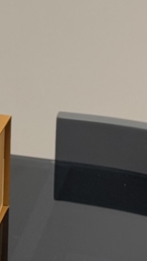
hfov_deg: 5.7
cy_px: -34
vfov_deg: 10.3
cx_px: -187
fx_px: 1433
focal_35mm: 207
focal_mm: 6.76
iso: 80
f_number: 1.78
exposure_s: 1/50
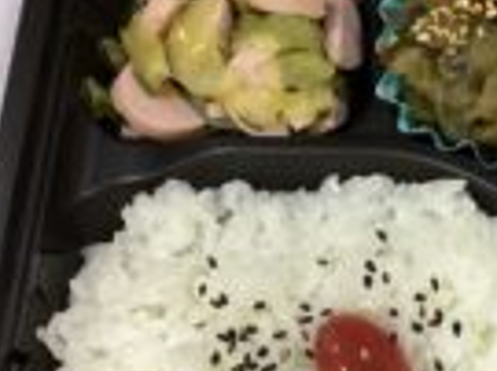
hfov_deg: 21.9
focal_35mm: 86
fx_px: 1234
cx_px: 499
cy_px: 178
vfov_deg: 17.1
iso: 125
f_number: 2.4
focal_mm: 3.3
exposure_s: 1/60
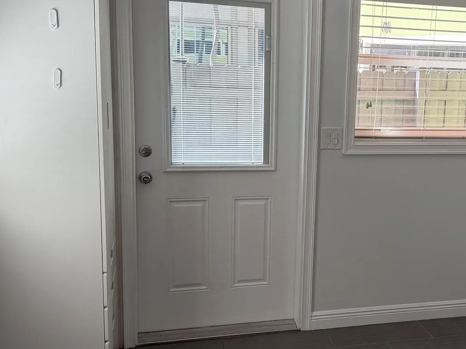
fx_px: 646
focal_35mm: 48
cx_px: 356
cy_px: 181
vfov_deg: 30.3
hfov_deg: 38.5
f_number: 1.78
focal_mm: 6.76
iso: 100
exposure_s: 1/464
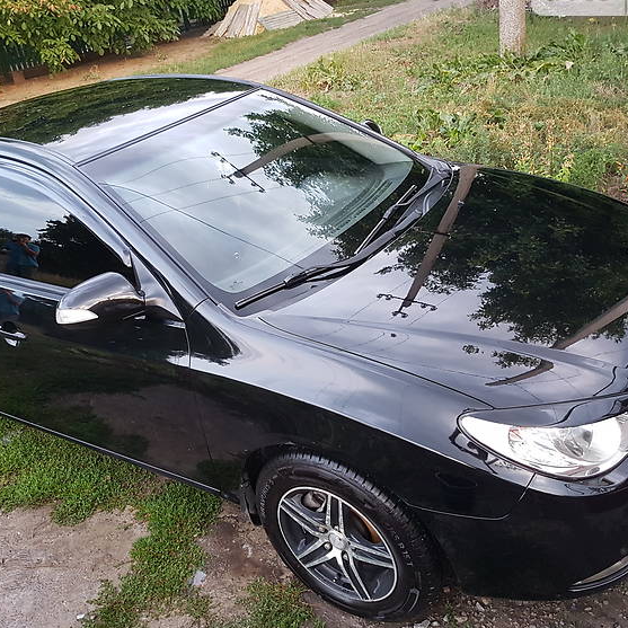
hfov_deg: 49.5
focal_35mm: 33
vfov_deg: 49.7
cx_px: 259
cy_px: 292
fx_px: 677
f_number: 1.7
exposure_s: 1/24
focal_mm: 4.2
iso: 160
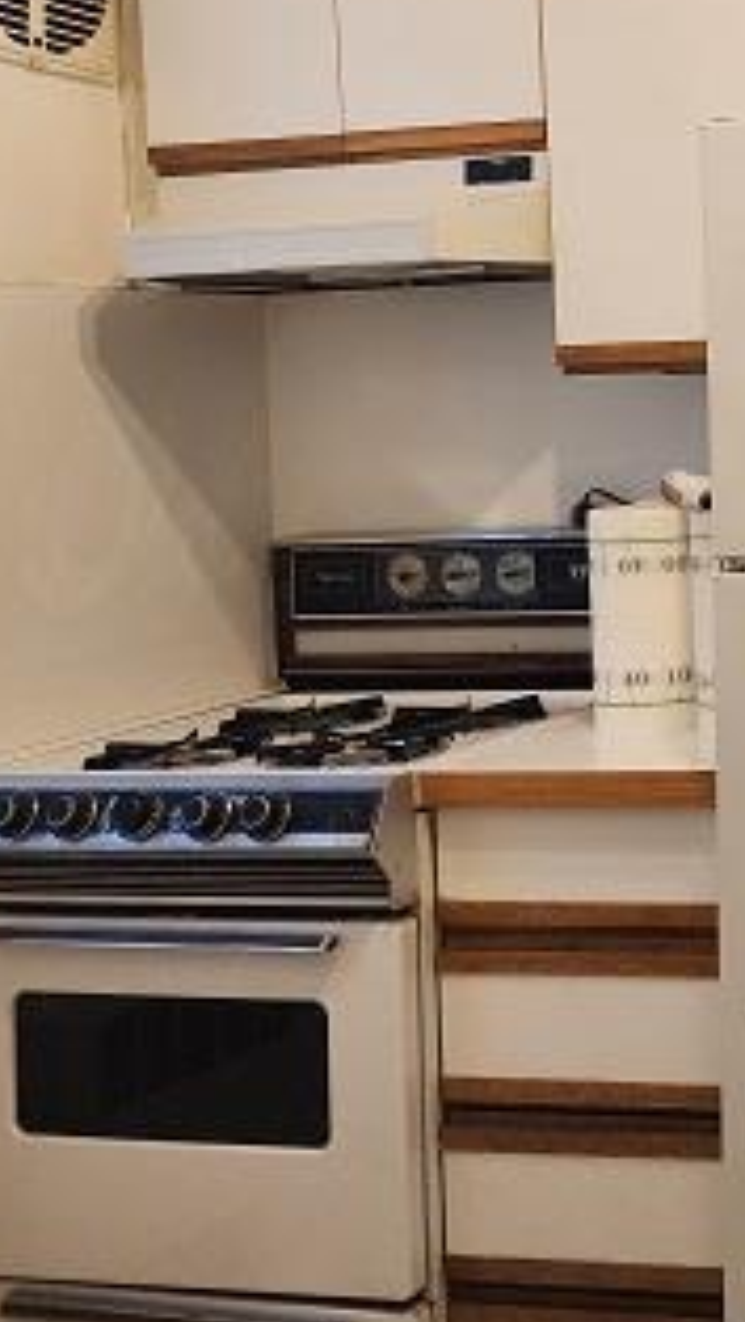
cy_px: 408
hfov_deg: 19.9
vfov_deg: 39.9
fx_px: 1788
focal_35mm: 51
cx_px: 1157
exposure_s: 1/120
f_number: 1.8
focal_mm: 6.4
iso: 250
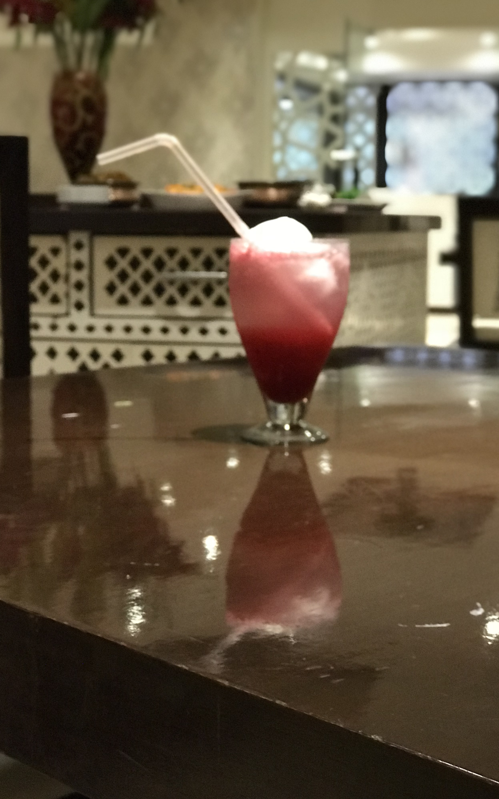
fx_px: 1327
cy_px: 401
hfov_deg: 21.3
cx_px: 267
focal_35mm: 61
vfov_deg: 33.5
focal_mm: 6.6
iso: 1000
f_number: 2.8
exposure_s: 1/50
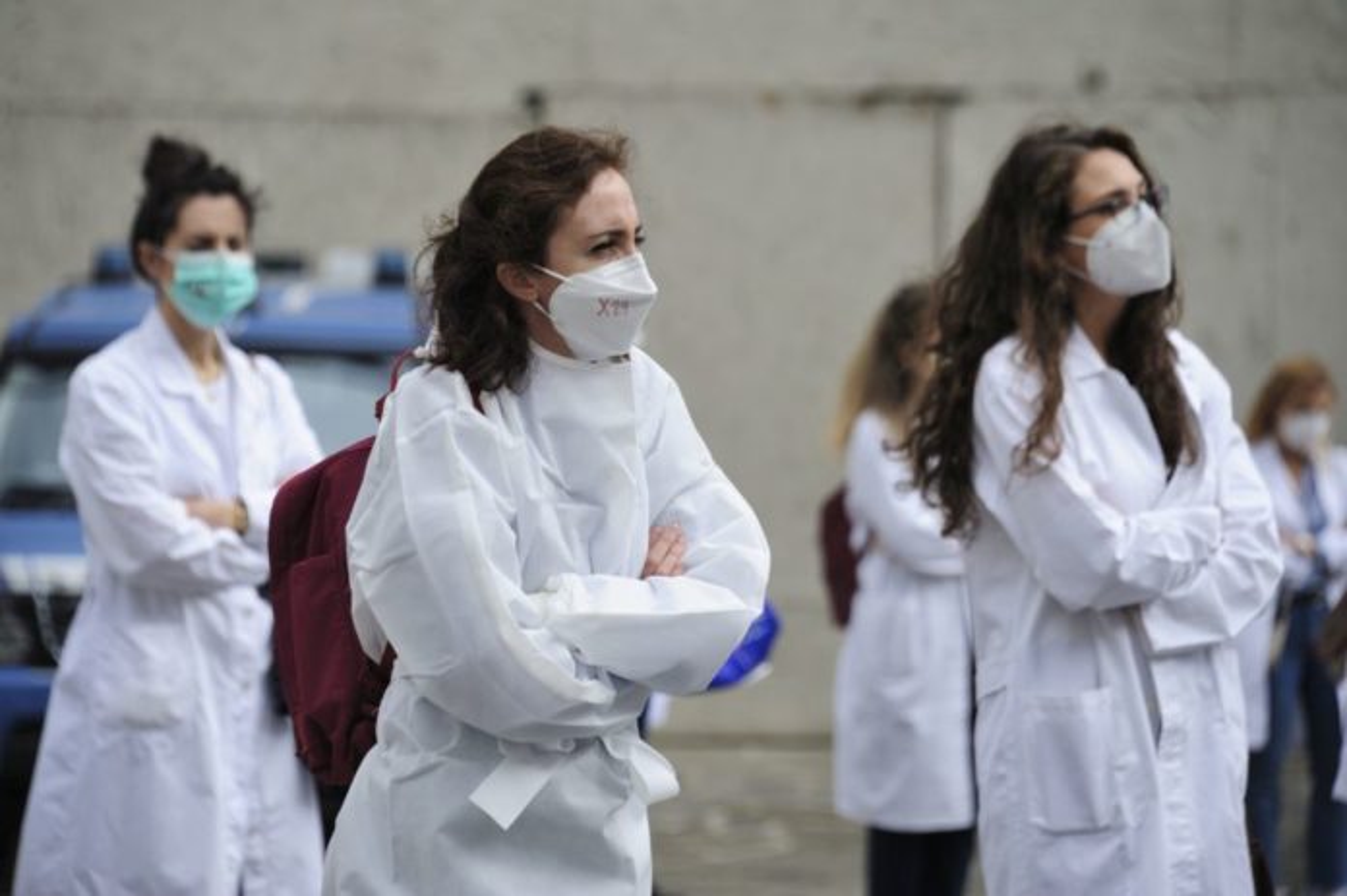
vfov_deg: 5.5
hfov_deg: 8.2
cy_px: 448
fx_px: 9347
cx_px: 674
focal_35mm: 250
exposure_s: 1/400
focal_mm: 250
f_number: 6.3
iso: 400
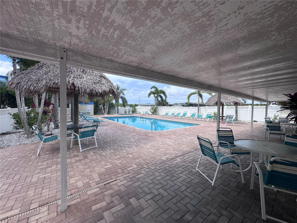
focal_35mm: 14
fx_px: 120
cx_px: 148
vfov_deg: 85.7
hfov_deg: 102.1
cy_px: 112
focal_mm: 2.22
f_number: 2.2
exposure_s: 1/1789
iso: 40
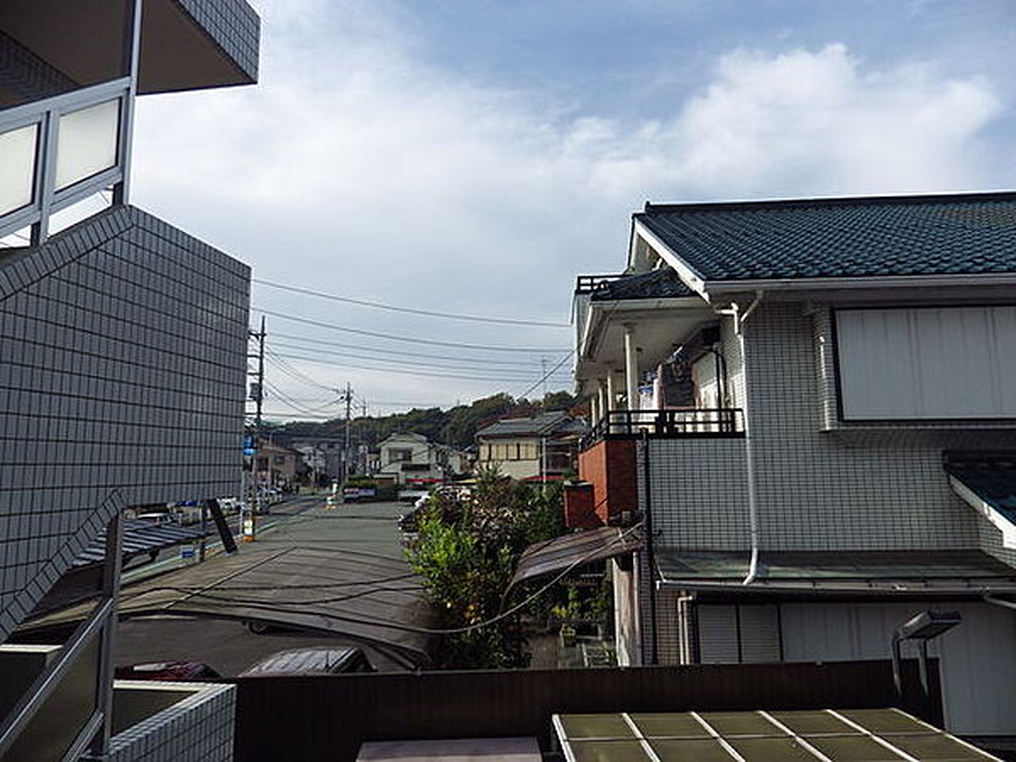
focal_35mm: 22
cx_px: 508
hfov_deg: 76.4
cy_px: 381
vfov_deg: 61.1
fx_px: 646
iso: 100
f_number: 9.7
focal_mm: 4
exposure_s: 1/160
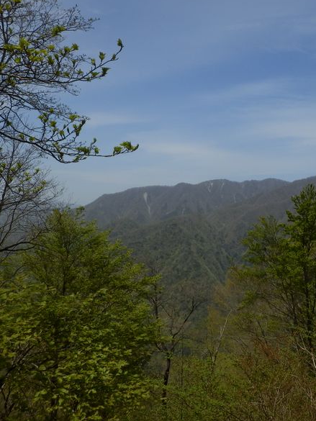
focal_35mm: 41
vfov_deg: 45.8
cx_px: 242
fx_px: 499
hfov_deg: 34.3
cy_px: 207
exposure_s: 1/250
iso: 80
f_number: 8.8
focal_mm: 5.3
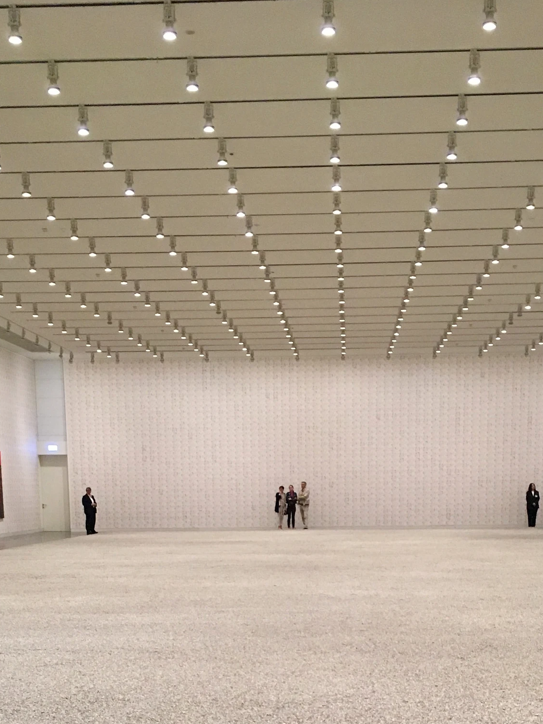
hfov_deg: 26.1
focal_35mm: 56
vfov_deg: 32.2
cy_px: 691
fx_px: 1172
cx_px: 291
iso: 160
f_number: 2.2
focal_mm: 4.15
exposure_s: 1/33
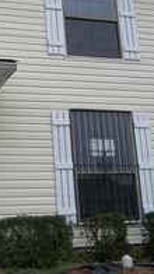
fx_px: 378
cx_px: 13
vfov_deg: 39.7
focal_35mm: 52
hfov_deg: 22.4
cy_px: 109
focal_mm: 4.9
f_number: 3.5
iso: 80
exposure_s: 1/250
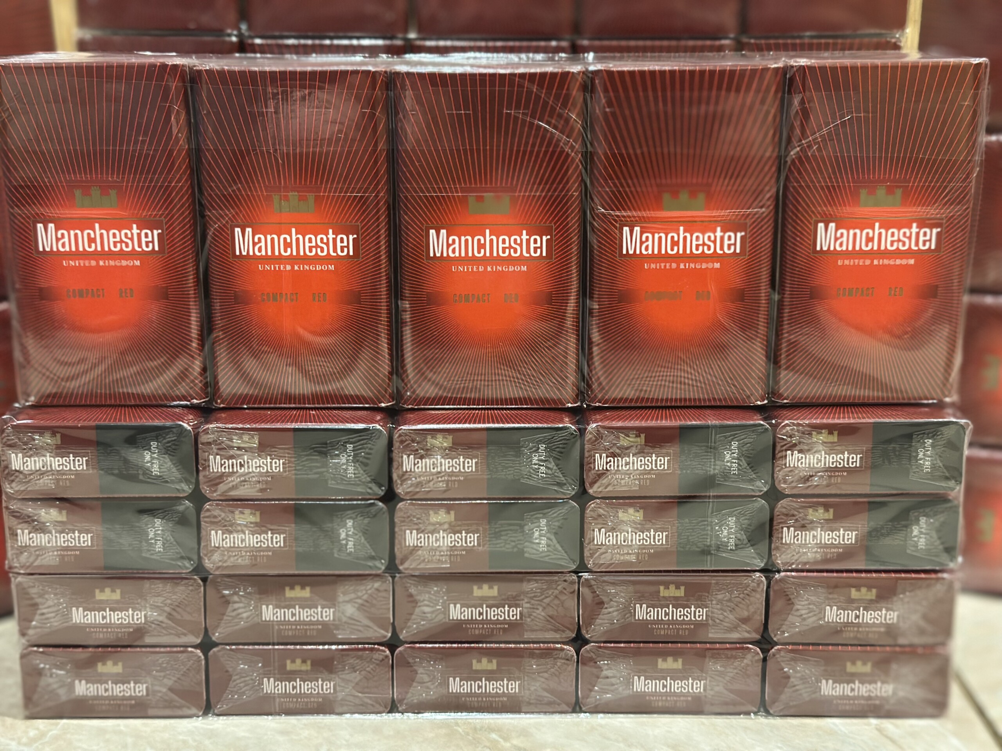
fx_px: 1389
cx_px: 501
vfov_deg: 30.3
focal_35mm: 48
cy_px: 376
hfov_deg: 39.7
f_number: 1.78
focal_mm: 6.86
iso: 400
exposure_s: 1/33
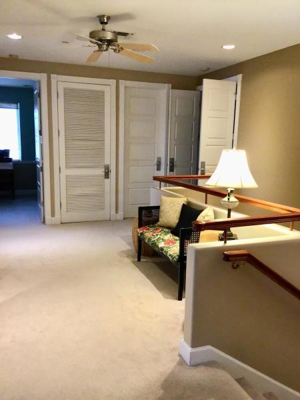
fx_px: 358
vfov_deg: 58.4
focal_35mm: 31
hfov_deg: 45.4
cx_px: 150
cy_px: 200
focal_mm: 3.3
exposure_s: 1/30
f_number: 2.4
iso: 160
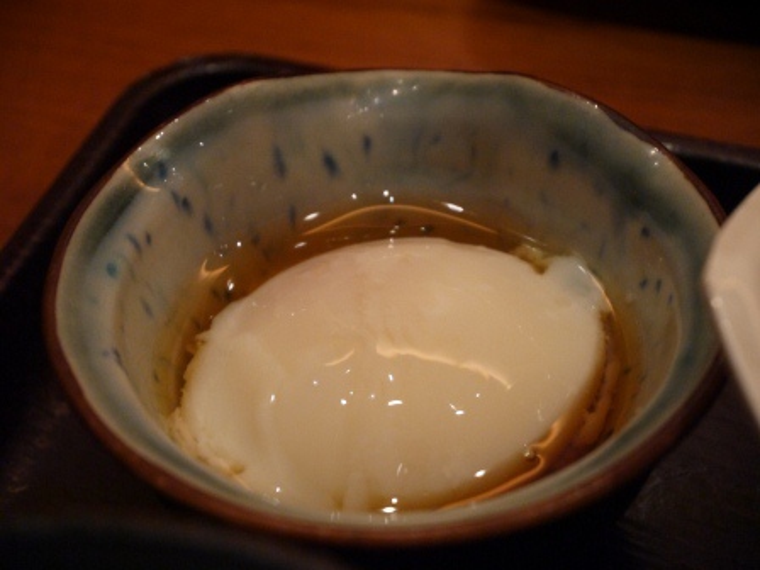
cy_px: 285
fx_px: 1844
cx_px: 380
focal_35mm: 84
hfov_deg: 23.3
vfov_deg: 17.6
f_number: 5.6
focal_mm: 42
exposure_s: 1/50
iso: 1600
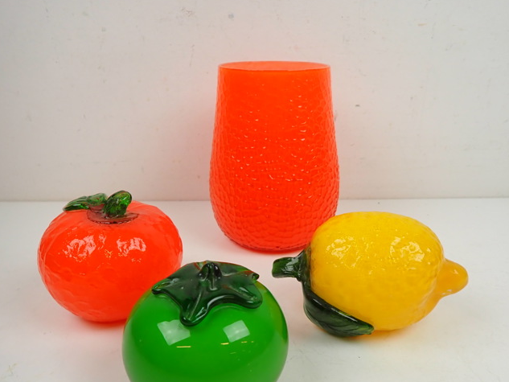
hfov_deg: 71.5
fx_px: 353
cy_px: 236
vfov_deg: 56.2
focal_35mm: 24
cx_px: 266
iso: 100
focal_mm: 3.33
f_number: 2
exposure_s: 1/125
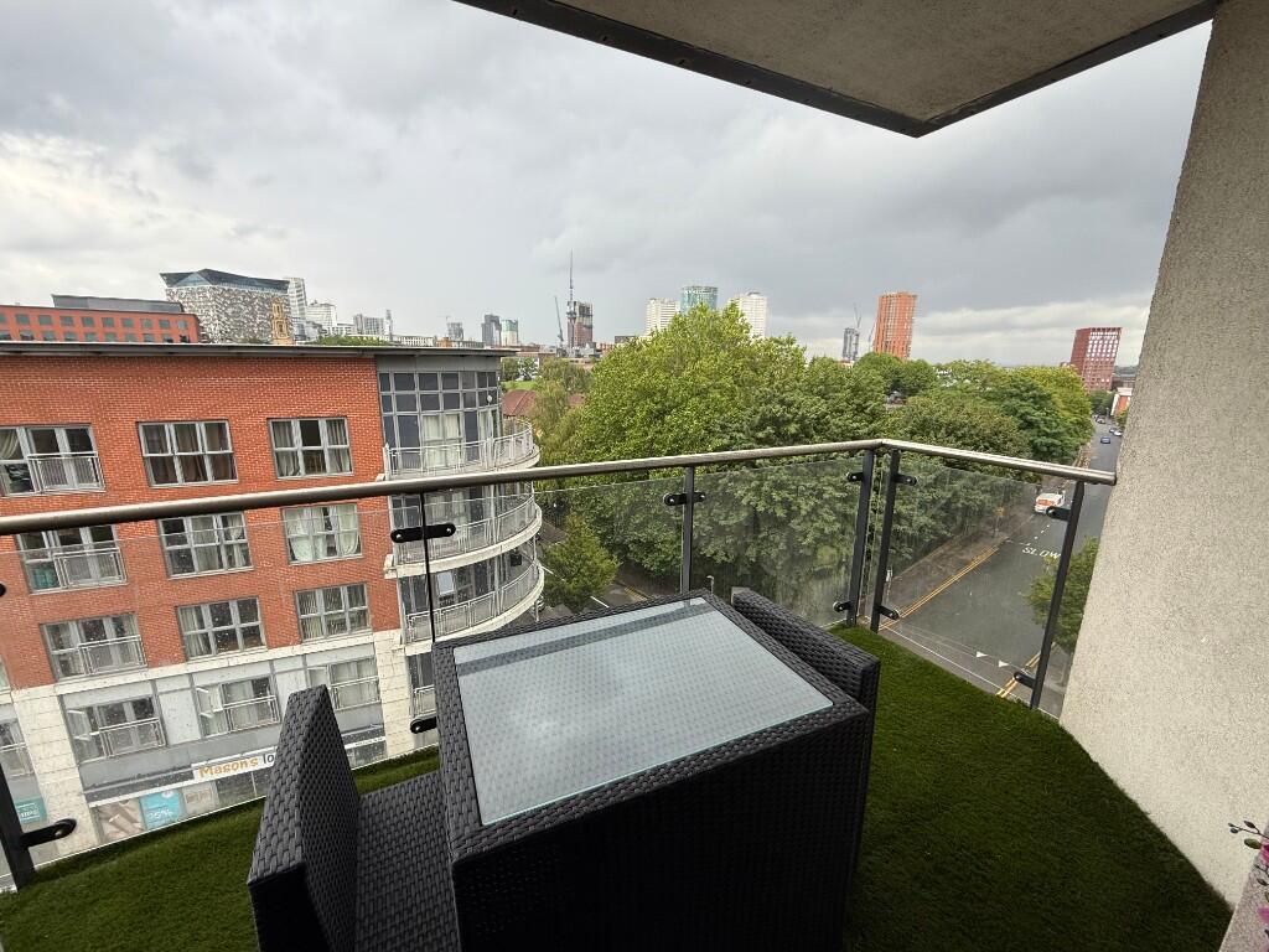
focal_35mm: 14
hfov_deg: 102.1
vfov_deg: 85.7
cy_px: 476
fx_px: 513
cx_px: 634
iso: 50
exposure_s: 1/304
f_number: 2.2
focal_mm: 2.22
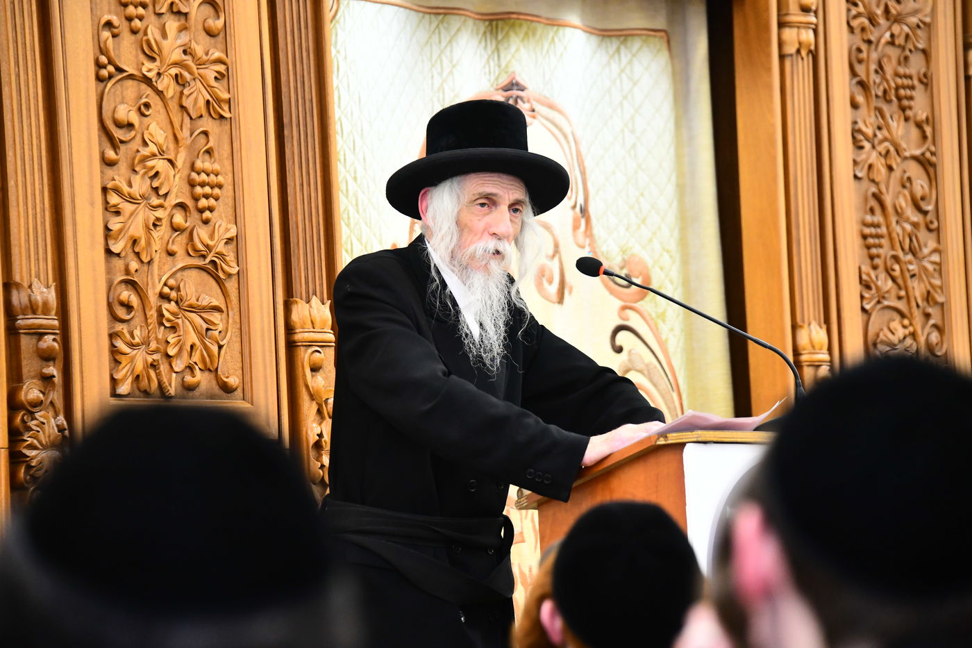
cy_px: 324
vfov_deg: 8.1
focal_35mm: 170
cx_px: 486
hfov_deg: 12.1
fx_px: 4589
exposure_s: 1/160
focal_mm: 170
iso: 4000
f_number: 5.6
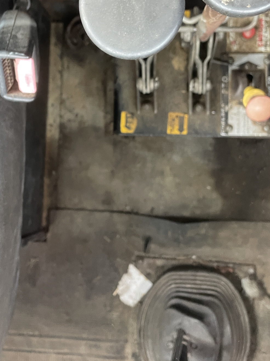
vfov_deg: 50.6
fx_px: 375
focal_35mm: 36
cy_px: 126
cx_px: 134
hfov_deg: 39.6
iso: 320
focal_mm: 4.2
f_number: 1.6
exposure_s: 1/60
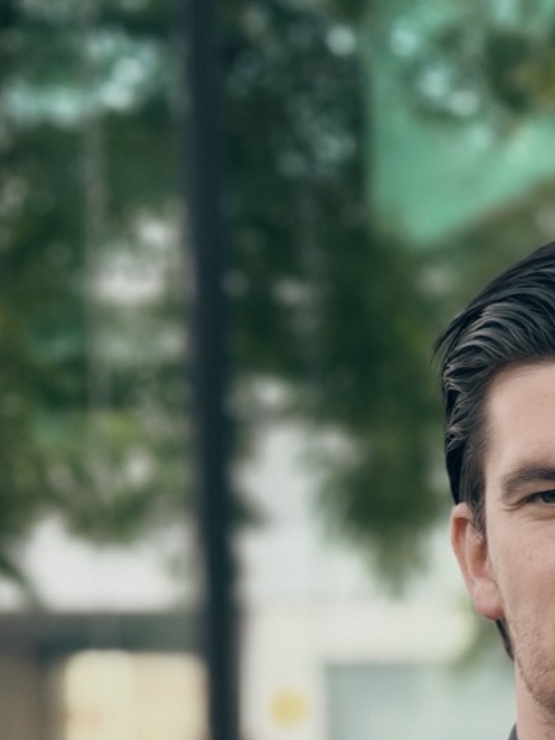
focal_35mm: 206
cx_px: 637
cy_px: 927
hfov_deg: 7.2
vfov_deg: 9.5
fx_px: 4404
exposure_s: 1/200
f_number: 4.5
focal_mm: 13.3
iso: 80
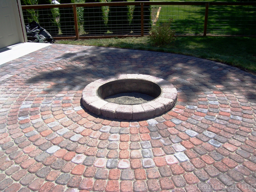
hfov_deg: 54.0
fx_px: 251
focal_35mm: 34
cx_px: 128
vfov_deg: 41.8
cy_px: 96
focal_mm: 5.6
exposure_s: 1/500
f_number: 5.6
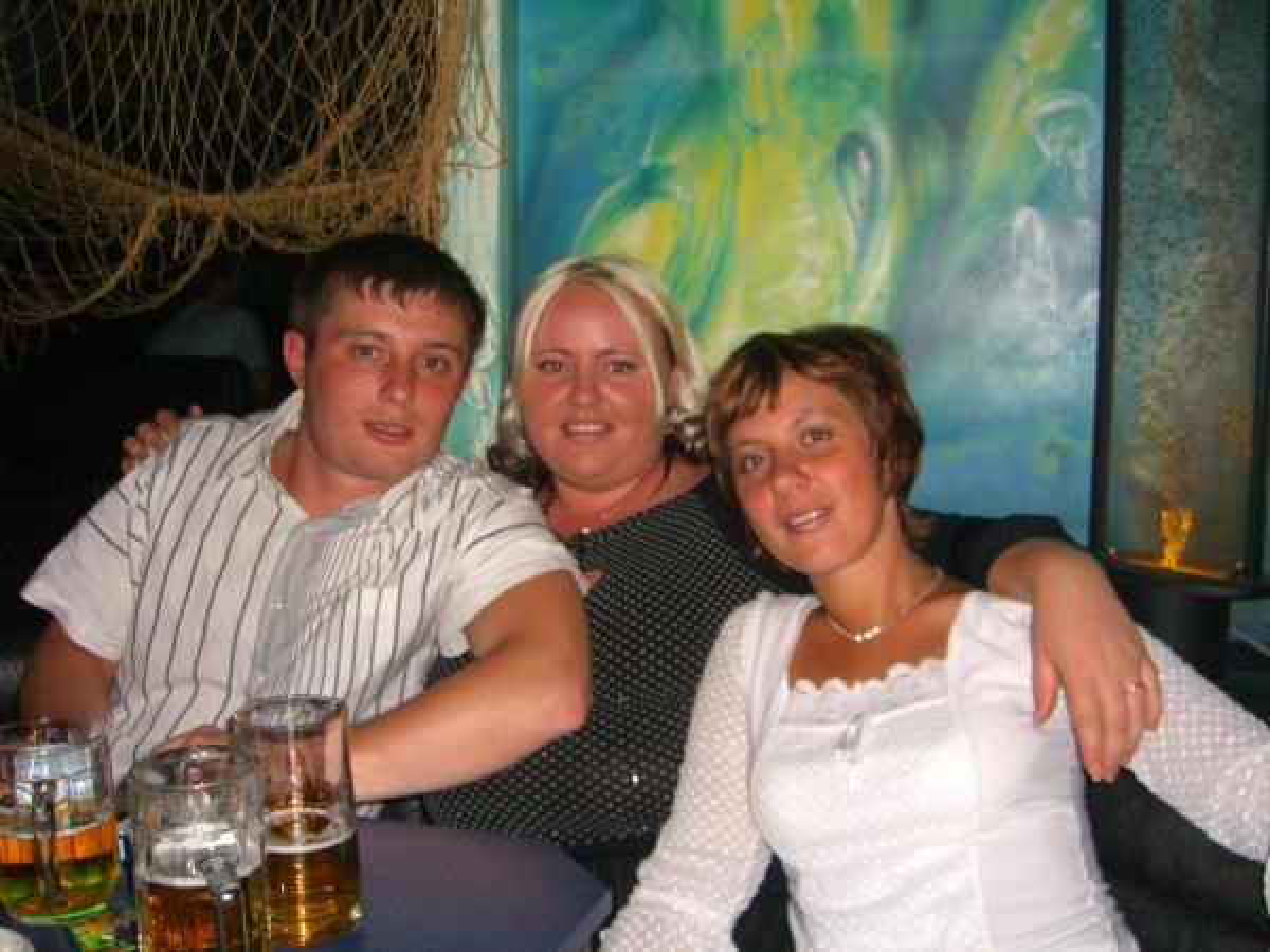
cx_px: 635
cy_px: 476
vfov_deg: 37.7
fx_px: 1394
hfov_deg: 49.0
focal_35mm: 38
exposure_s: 1/60
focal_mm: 7.9
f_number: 2.8
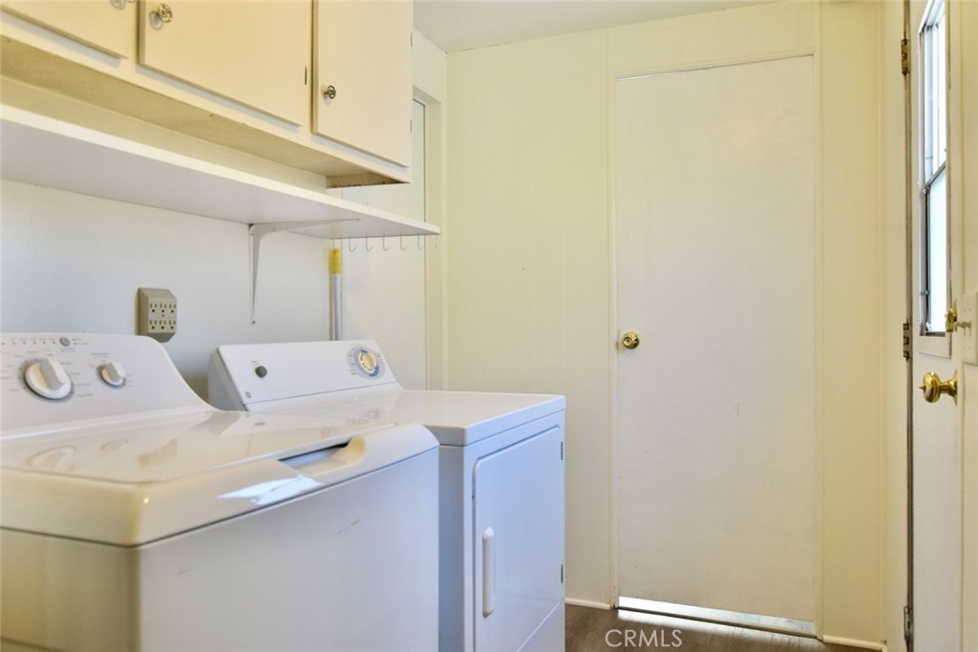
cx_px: 489
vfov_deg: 47.9
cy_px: 326
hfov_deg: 67.4
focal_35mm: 27
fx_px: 734
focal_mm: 18
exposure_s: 1/60
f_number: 4
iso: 400
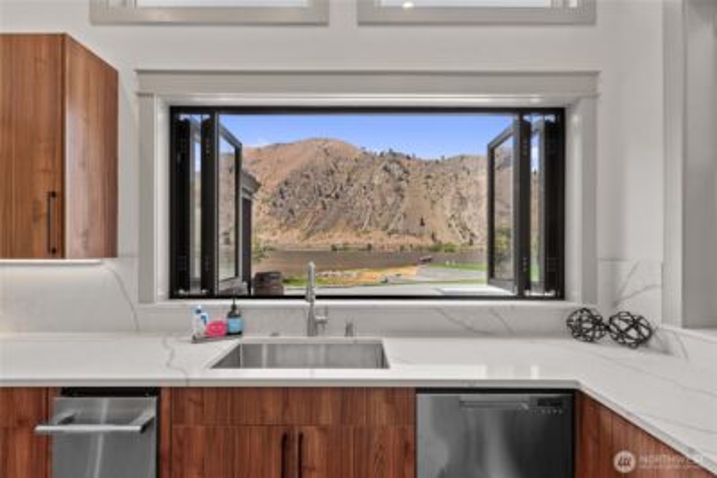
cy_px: 239
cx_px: 358
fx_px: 299
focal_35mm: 15
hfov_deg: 100.4
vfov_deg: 77.4
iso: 200
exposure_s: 1/60
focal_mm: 15
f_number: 7.1
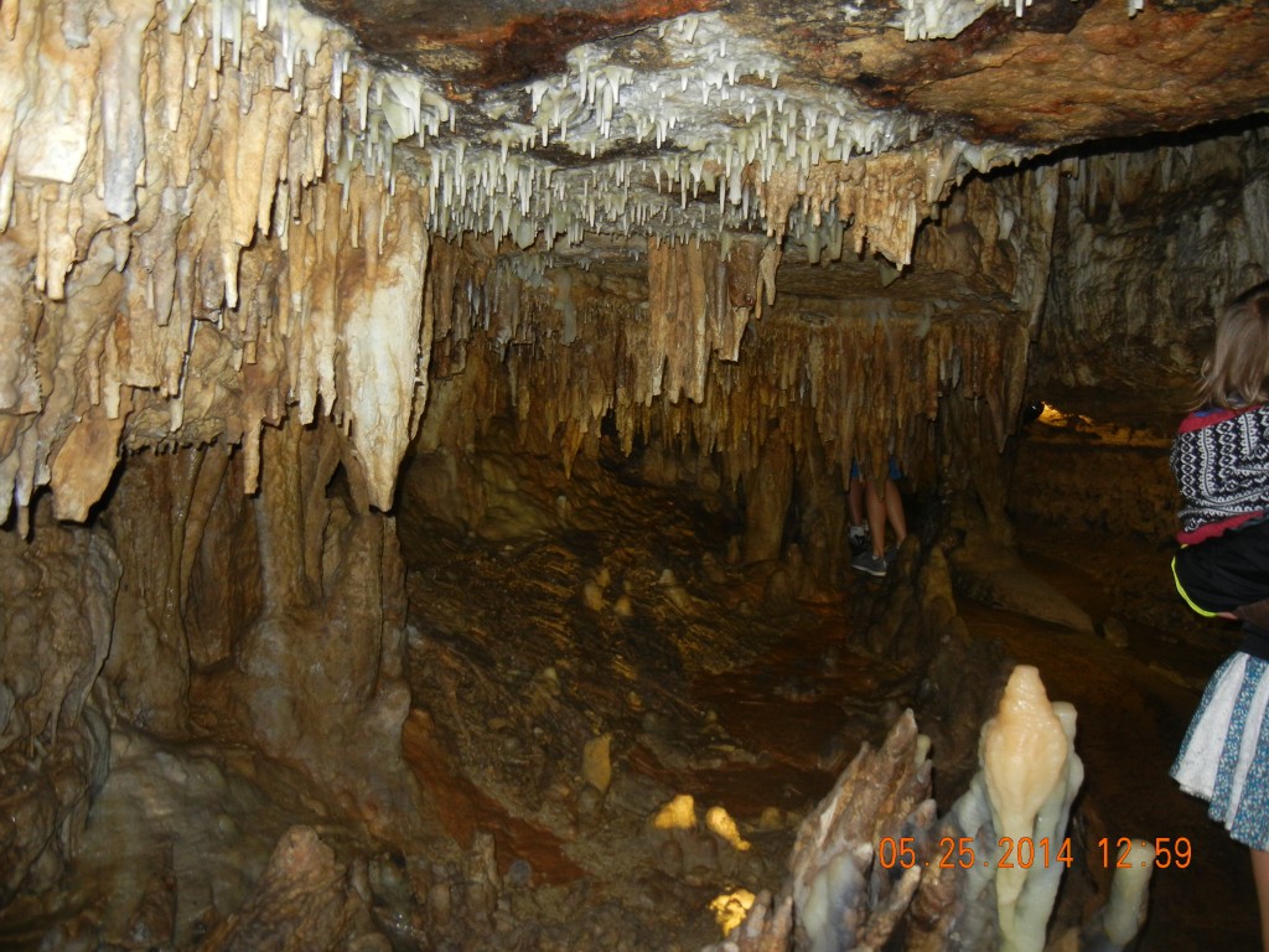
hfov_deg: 60.0
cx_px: 634
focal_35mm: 30
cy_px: 476
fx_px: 1100
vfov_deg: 46.8
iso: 258
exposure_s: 1/30
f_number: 3.5
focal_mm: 5.4
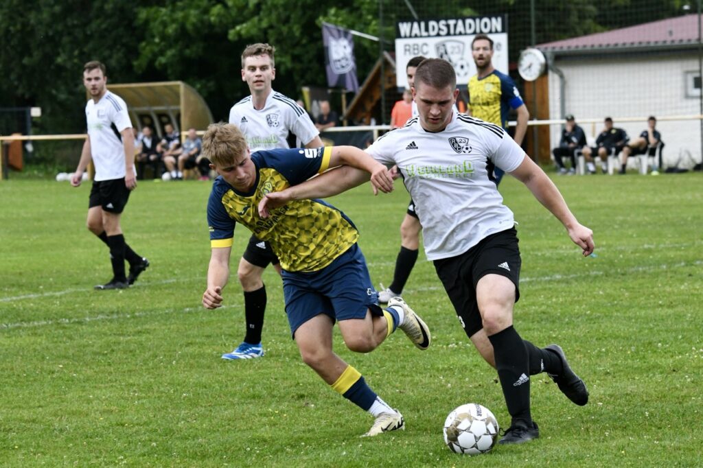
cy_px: 234
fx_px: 3221
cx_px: 352
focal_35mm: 165
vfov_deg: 8.3
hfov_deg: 12.5
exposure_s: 1/1600
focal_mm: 165
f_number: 8
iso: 5000
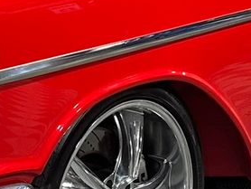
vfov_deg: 10.7
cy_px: -1
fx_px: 1002
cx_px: 85
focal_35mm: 138
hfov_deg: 14.3
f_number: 1.78
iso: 125
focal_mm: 6.86
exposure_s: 1/60
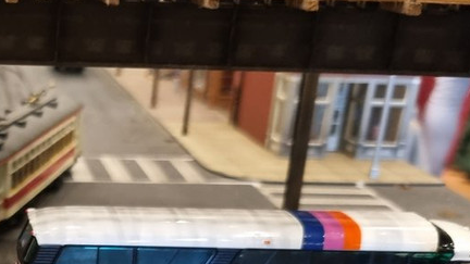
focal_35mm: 70
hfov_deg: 28.2
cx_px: -5
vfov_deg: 16.3
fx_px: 872
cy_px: 343
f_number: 1.8
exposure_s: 1/50
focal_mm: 5.4
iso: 400
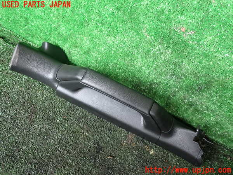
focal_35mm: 30
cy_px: 88
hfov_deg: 60.0
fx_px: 202
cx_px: 116
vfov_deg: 46.8
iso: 400
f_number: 2.3
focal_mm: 5.4
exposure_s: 1/30
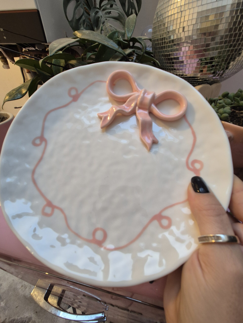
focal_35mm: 13
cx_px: 122
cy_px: 162
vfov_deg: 106.2
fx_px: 122
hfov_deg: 89.9
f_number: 2.2
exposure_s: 1/50
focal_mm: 2.2
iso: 160
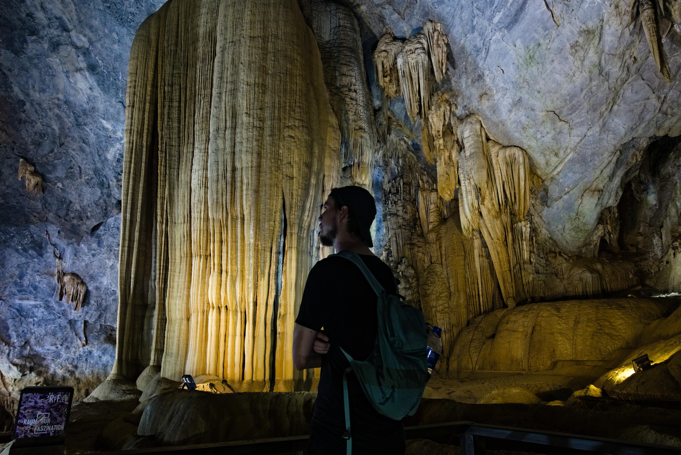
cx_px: 340
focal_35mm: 24
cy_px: 228
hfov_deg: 73.7
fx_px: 454
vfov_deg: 53.2
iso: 800
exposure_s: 1/5
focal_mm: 8.8
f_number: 5
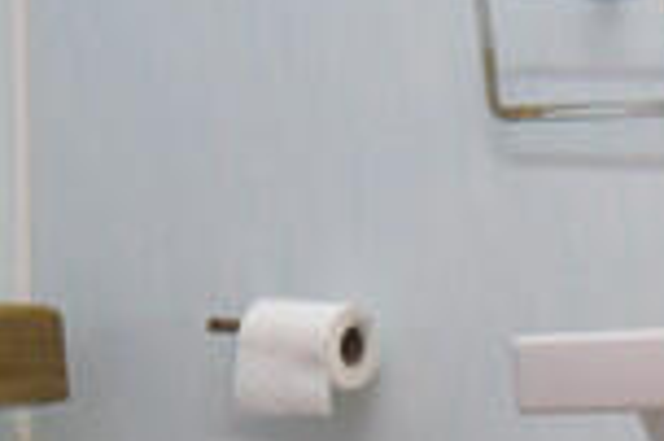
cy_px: 282
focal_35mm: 101
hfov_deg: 18.7
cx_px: 869
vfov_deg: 13.5
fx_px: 1861
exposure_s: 1/125
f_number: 4
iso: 400
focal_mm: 10
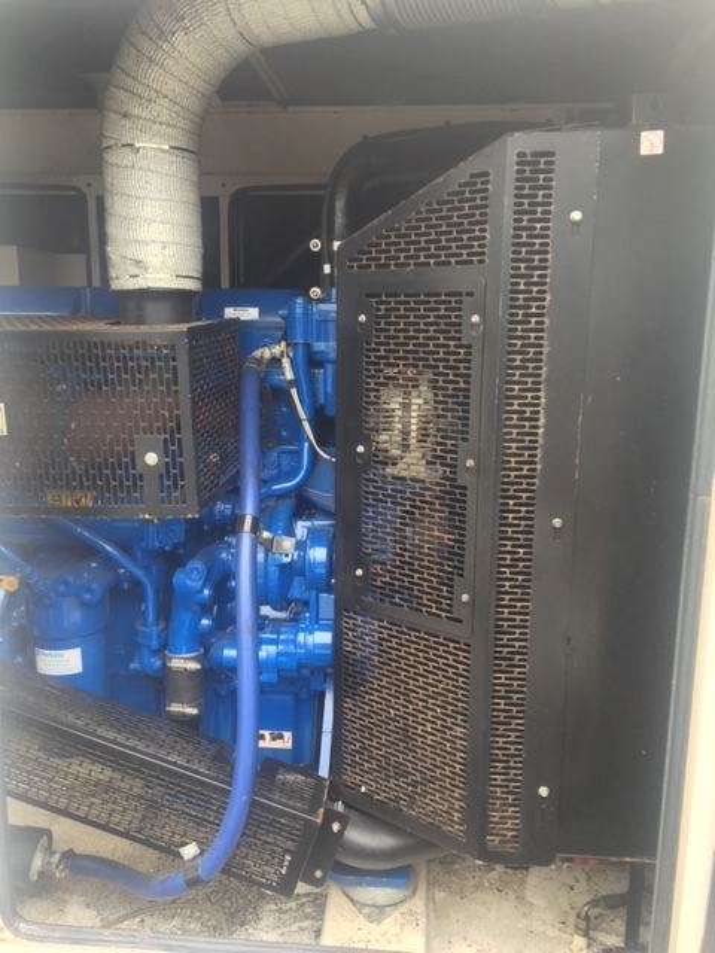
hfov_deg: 48.2
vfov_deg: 61.7
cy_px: 476
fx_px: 799
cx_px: 358
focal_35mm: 29
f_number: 2.2
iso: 32
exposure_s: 1/50
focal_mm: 4.15
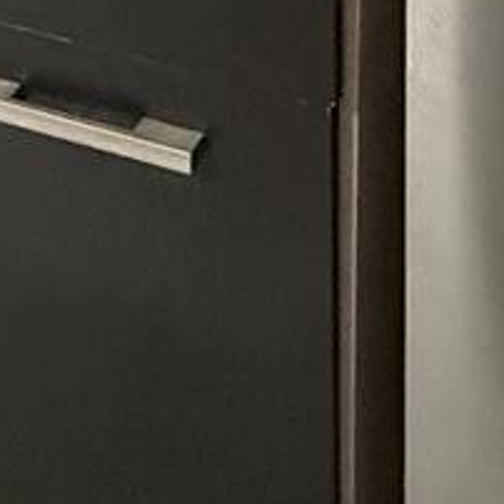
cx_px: 227
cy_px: -681
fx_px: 1450
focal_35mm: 88
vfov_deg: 14.1
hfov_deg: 19.7
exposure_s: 1/60
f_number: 2.2
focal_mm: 2.22
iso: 800
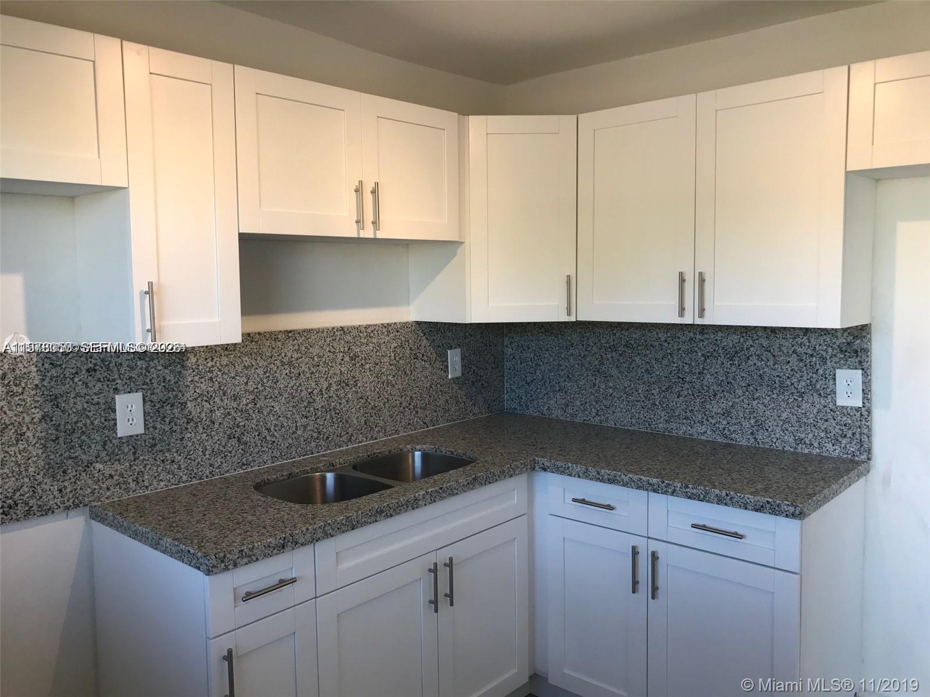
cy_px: 348
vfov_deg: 49.7
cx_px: 465
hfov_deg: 63.4
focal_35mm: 28
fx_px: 752
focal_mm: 3.99
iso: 32
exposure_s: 1/120
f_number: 1.8
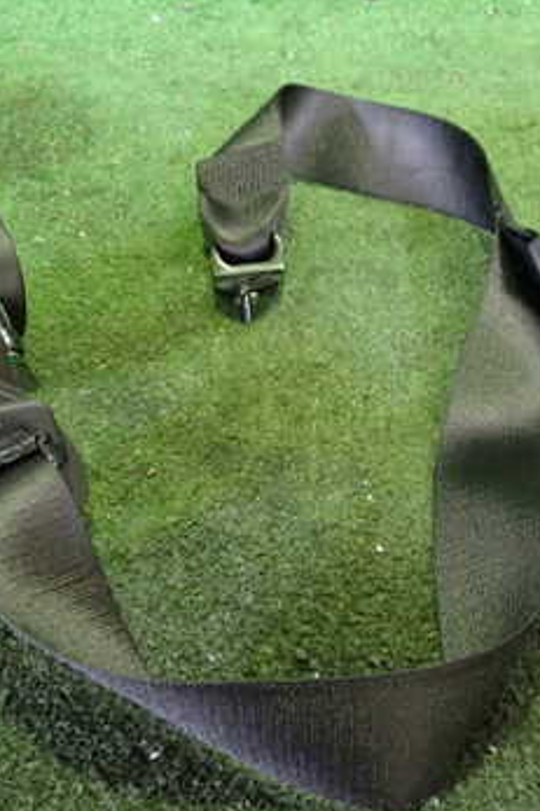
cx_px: 231
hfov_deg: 25.0
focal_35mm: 54
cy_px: 446
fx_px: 1216
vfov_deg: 36.9
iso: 800
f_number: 2.3
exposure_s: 1/30
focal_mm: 5.4
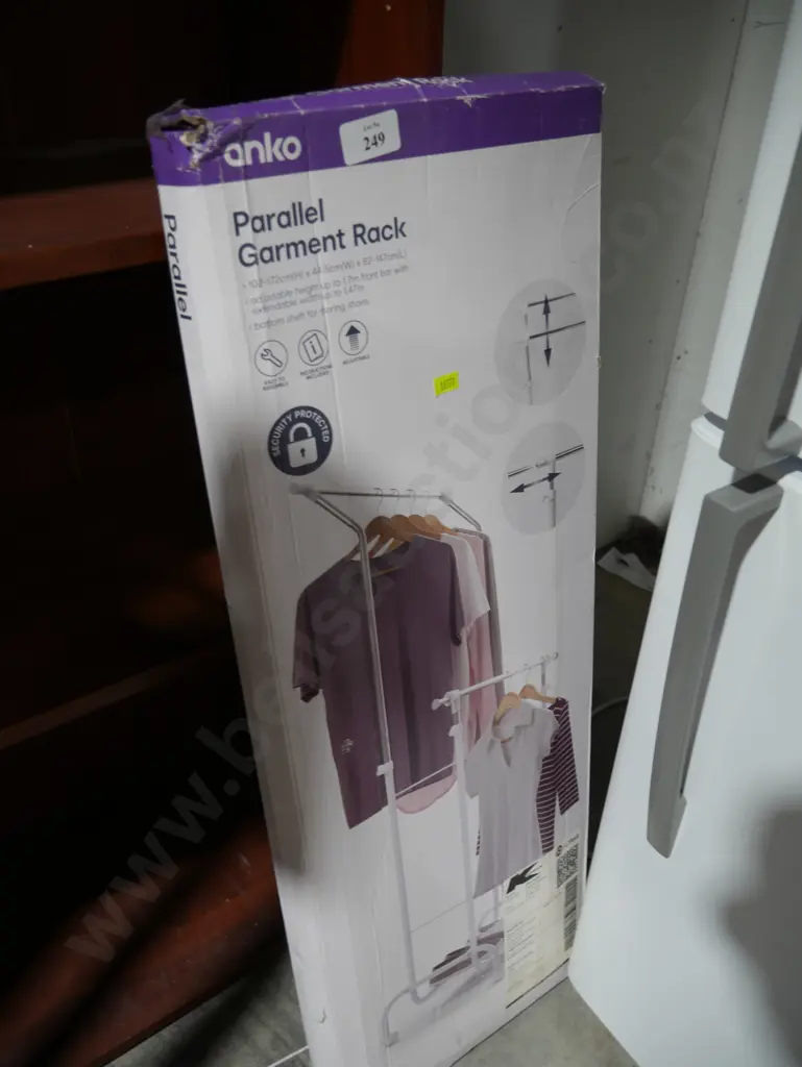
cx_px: 401
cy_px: 534
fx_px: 864
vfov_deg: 63.4
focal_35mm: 28
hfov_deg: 49.8
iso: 250
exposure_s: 1/60
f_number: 3.5
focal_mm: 14
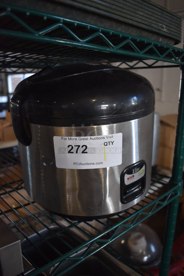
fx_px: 207
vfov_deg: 67.3
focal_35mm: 27
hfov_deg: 48.0
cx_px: 92
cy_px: 138
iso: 800
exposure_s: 1/250
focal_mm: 18
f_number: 3.5
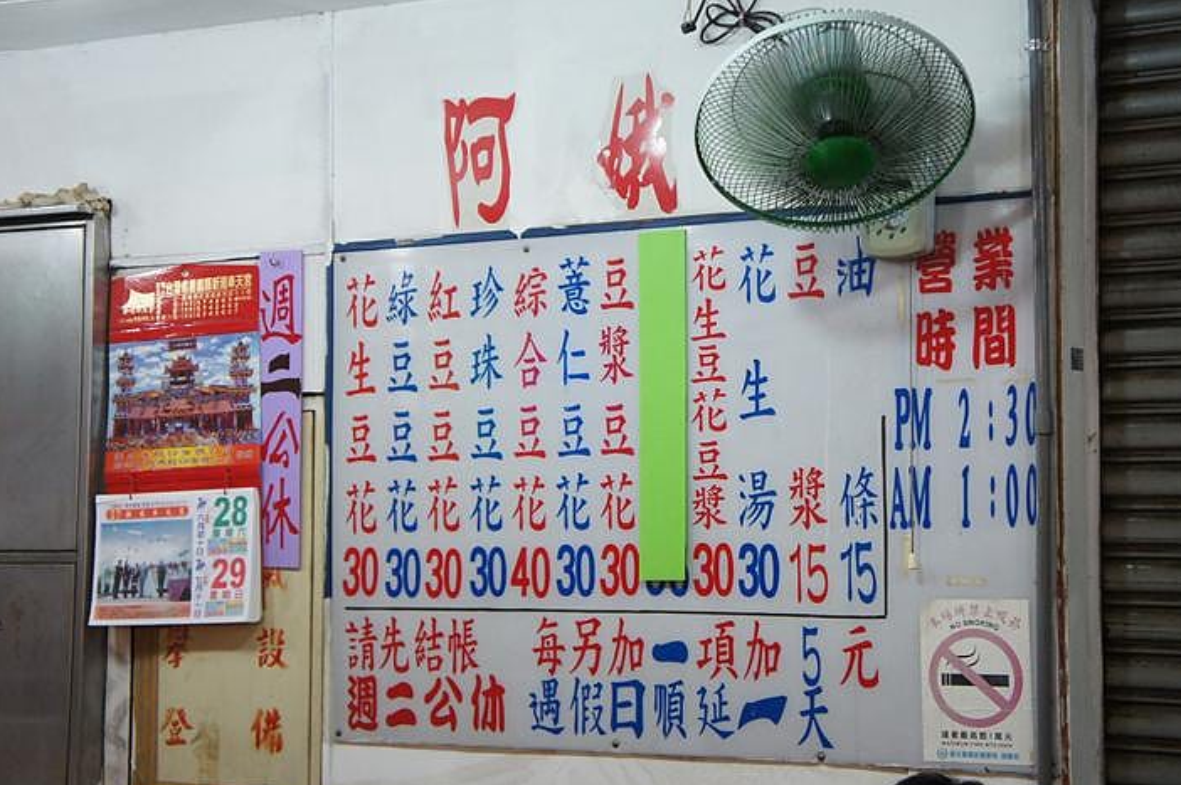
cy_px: 417
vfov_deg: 20.9
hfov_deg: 31.0
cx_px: 639
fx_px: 2131
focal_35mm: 65
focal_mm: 38
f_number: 4.5
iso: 1000
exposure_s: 1/60
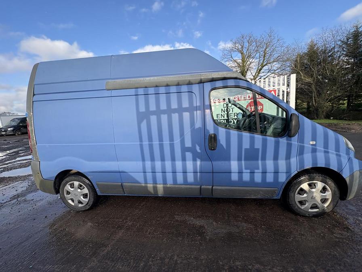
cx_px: 181
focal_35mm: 14
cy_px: 136
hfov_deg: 102.1
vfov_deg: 85.7
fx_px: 146
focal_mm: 2.22
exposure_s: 1/741
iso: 64
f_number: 2.2
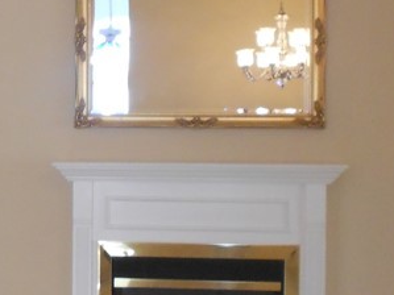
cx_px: 76
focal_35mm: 89
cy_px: 148
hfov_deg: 21.7
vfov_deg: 16.6
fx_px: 1013
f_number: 3.2
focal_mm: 4.6
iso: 250
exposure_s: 1/30
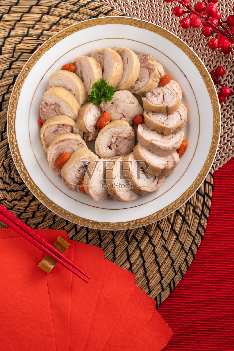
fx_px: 1179
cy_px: 176
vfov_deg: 16.9
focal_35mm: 121
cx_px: 117
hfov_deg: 11.3
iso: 100
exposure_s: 1/160
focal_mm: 121
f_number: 10
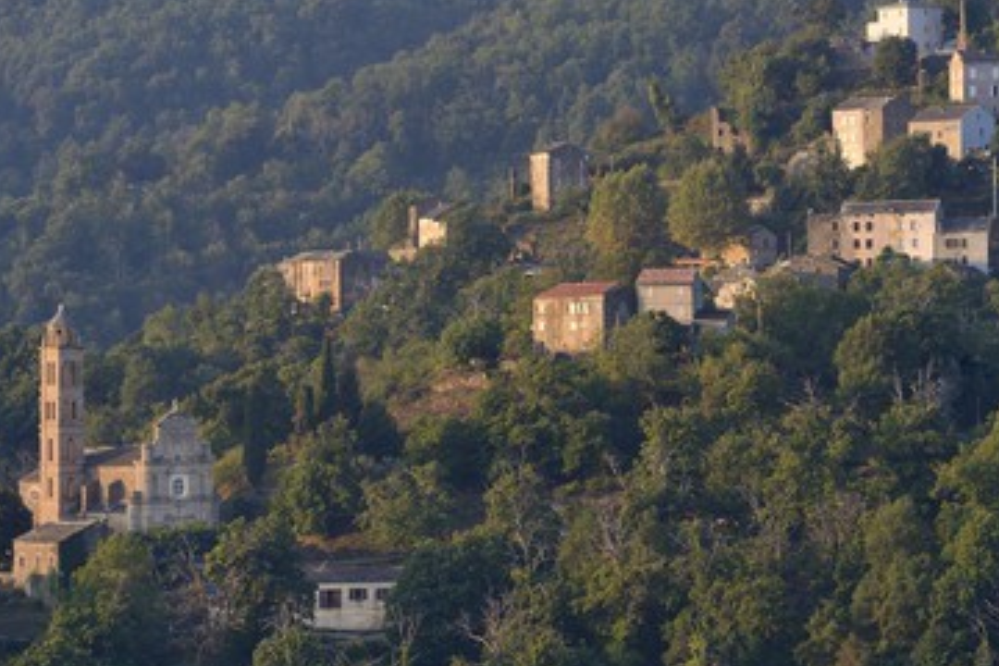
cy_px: 319
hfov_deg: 9.8
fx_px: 5827
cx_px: 547
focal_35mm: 210
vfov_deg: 6.5
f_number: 8
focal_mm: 180
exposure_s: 1/200
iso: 400
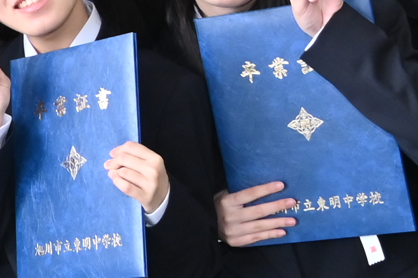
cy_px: -212
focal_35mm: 169
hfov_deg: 11.1
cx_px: -415
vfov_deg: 7.9
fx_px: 1961
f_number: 5.6
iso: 800
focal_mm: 24
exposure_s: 1/200
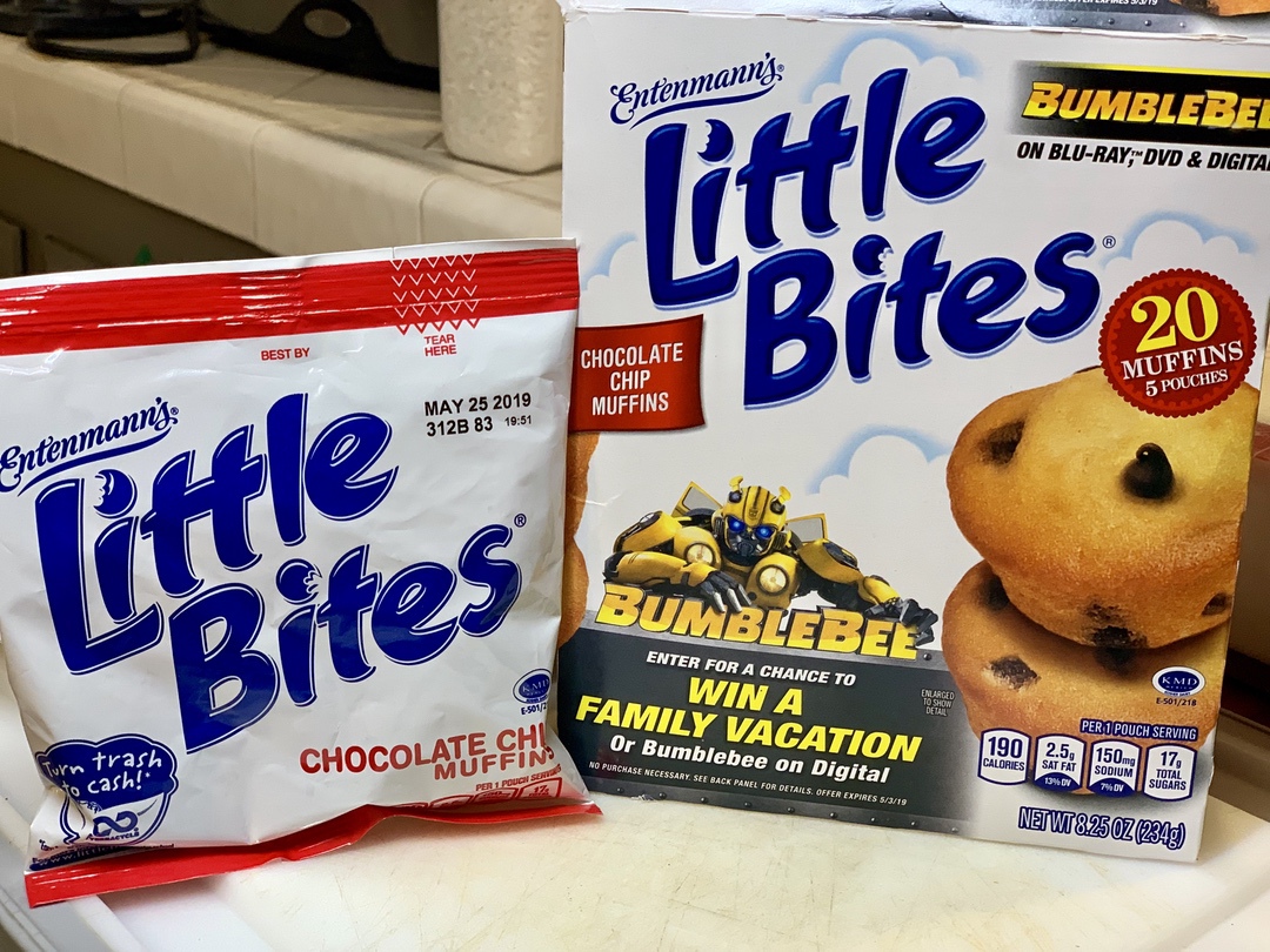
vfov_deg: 28.0
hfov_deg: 36.8
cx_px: 635
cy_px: 476
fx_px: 1908
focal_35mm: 52
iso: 125
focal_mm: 6
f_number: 2.4
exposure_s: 1/120
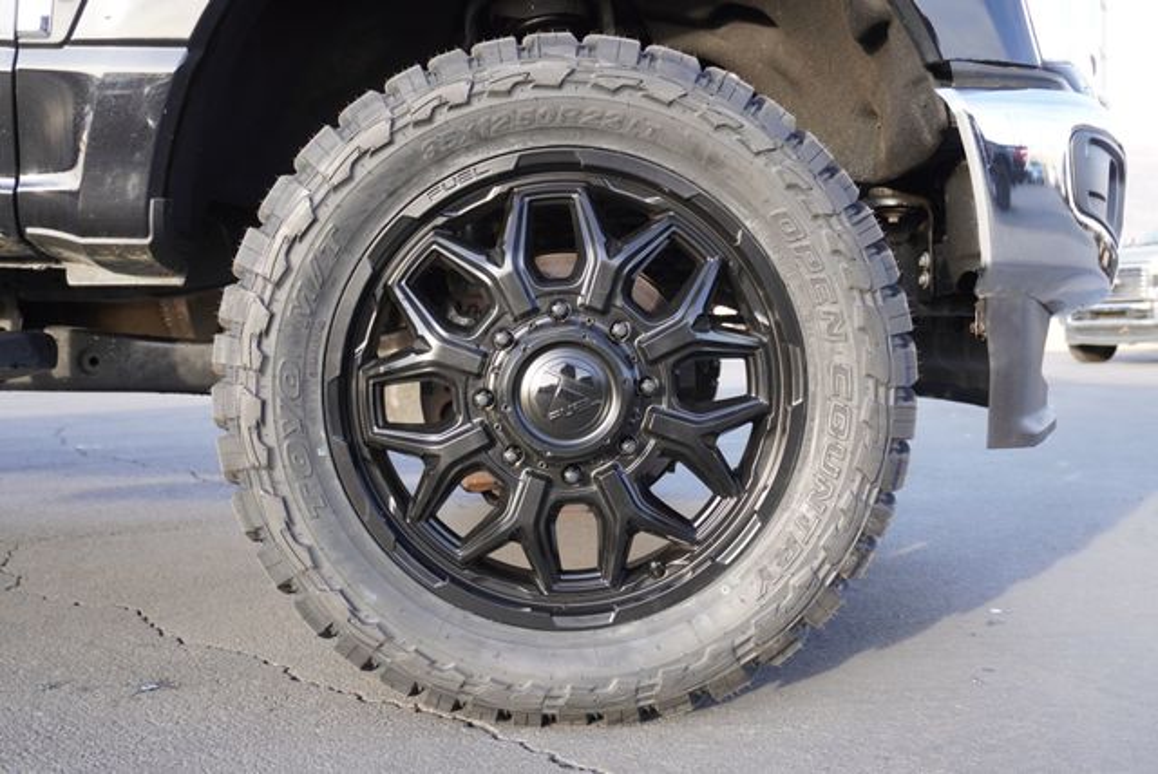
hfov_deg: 55.1
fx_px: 1111
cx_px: 579
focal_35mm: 34
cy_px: 387
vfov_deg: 38.4
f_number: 4
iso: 125
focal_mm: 23
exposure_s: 1/60
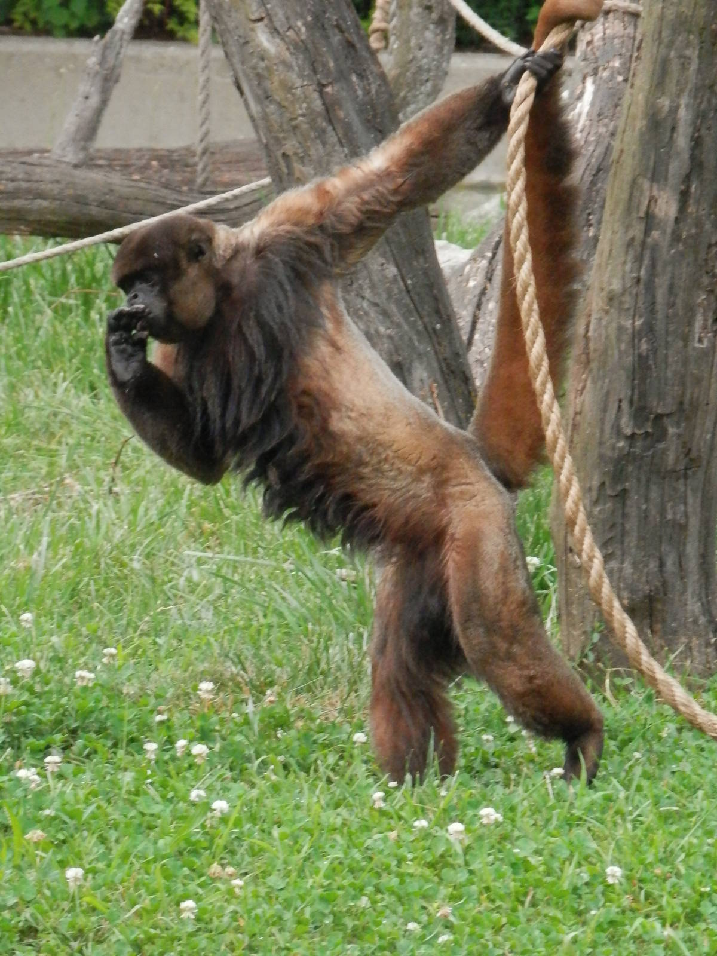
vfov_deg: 6.0
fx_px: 9169
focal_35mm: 332
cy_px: 478
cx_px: 358
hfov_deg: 4.5
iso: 800
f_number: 6.7
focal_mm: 59.3
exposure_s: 1/320
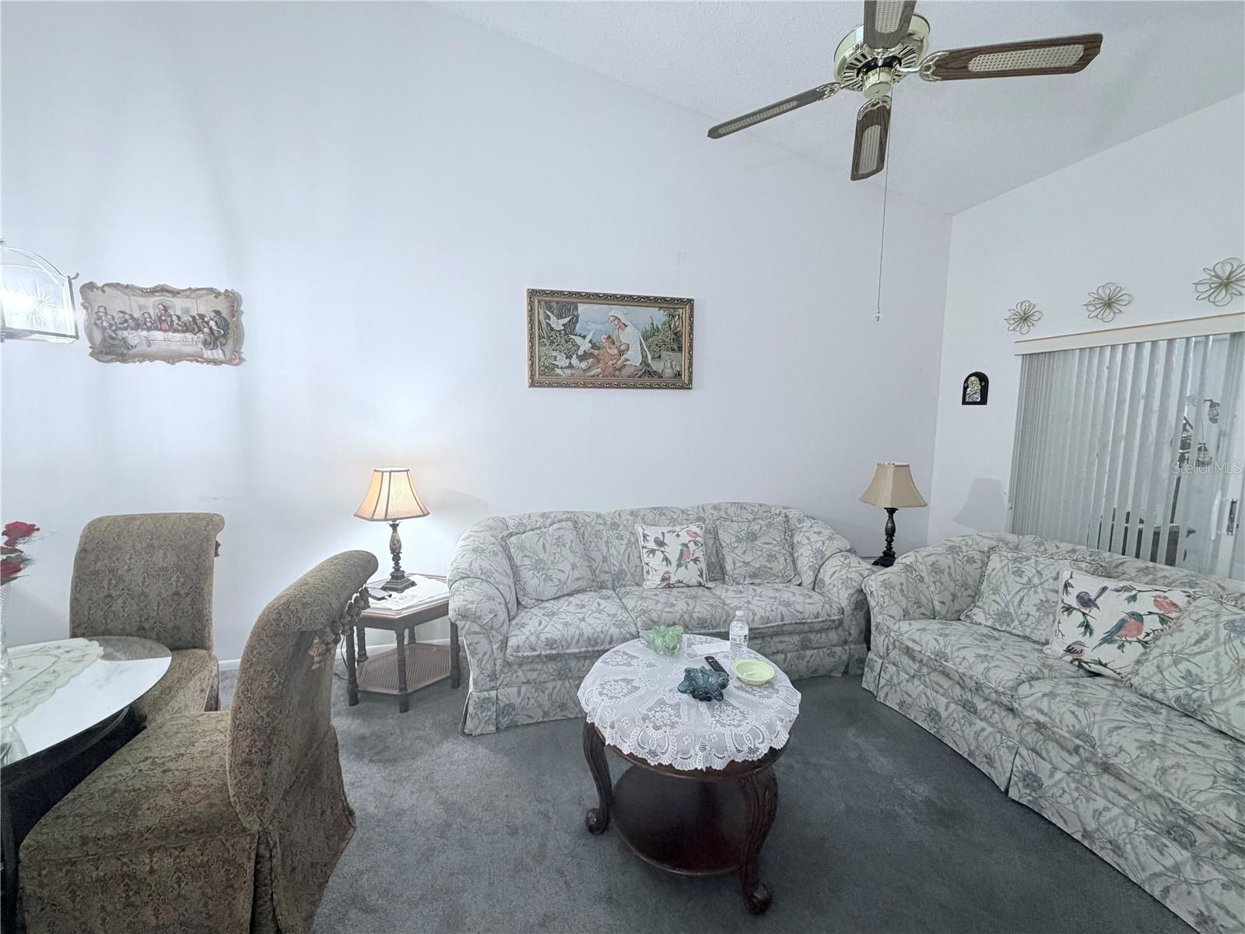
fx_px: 504
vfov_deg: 85.7
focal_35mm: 14
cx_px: 622
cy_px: 467
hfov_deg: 102.1
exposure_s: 1/60
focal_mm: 2.22
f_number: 2.2
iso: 250
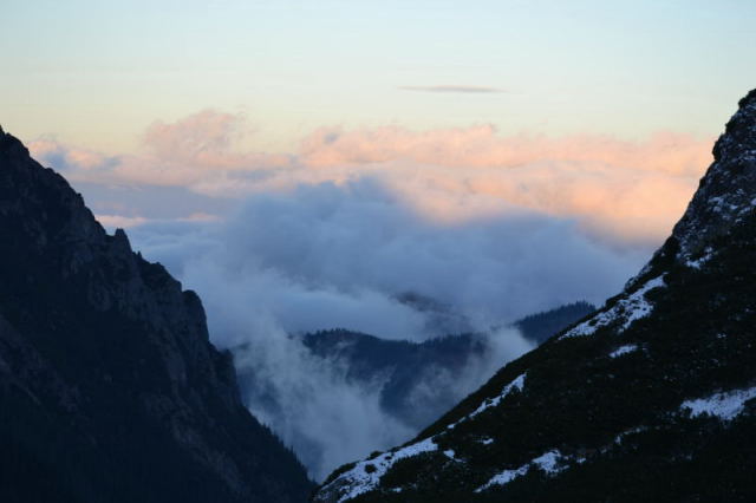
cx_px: 378
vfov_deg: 11.7
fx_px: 2456
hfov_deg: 17.5
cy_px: 252
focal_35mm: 117
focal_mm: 78
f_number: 5.6
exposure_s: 1/125
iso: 100
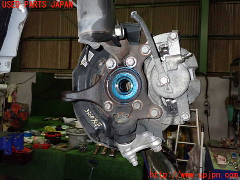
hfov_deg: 60.0
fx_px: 208
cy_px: 90
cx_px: 120
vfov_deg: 46.8
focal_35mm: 30
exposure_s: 1/30
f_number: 6.3
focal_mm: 5.4
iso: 800
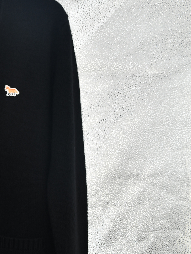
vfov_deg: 26.3
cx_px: -61
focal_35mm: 74
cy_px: 145
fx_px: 544
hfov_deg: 18.4
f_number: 4.5
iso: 100
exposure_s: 1/250
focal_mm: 24
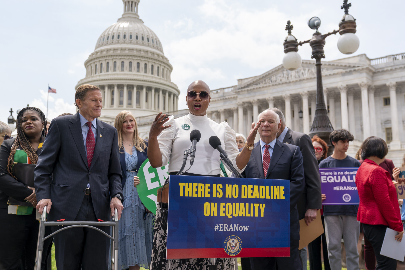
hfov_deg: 51.9
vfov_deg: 35.9
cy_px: 135
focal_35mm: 37
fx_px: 416
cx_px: 202
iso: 100
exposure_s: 1/500
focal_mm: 37
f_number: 4
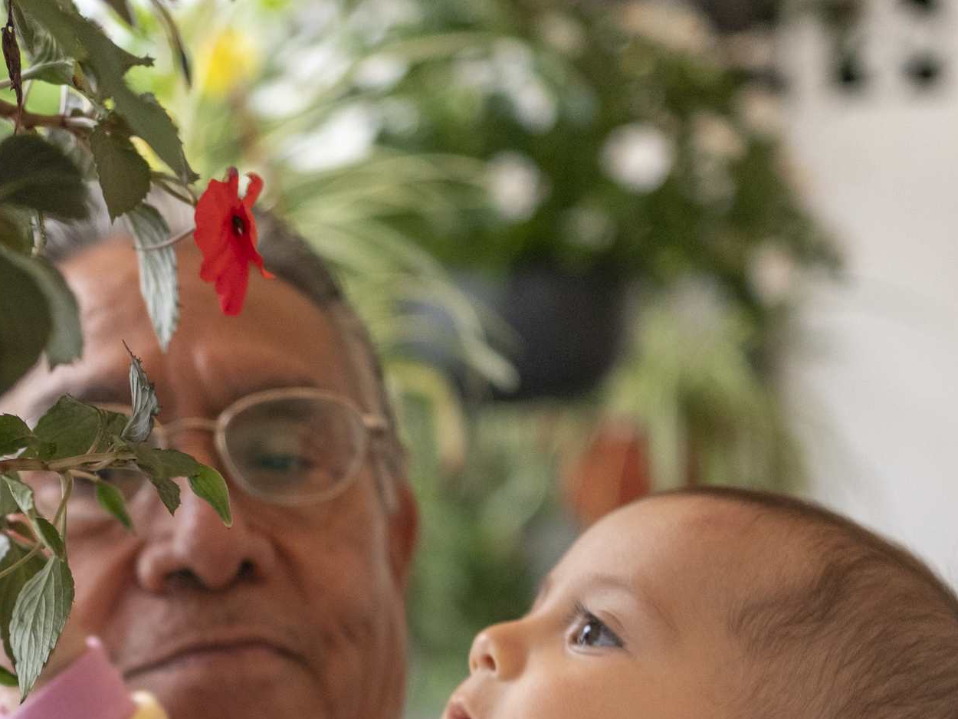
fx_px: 2879
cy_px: 668
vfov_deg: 14.1
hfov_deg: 18.6
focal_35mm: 104
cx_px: 87
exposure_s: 1/500
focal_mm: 23
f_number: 1.4
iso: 400
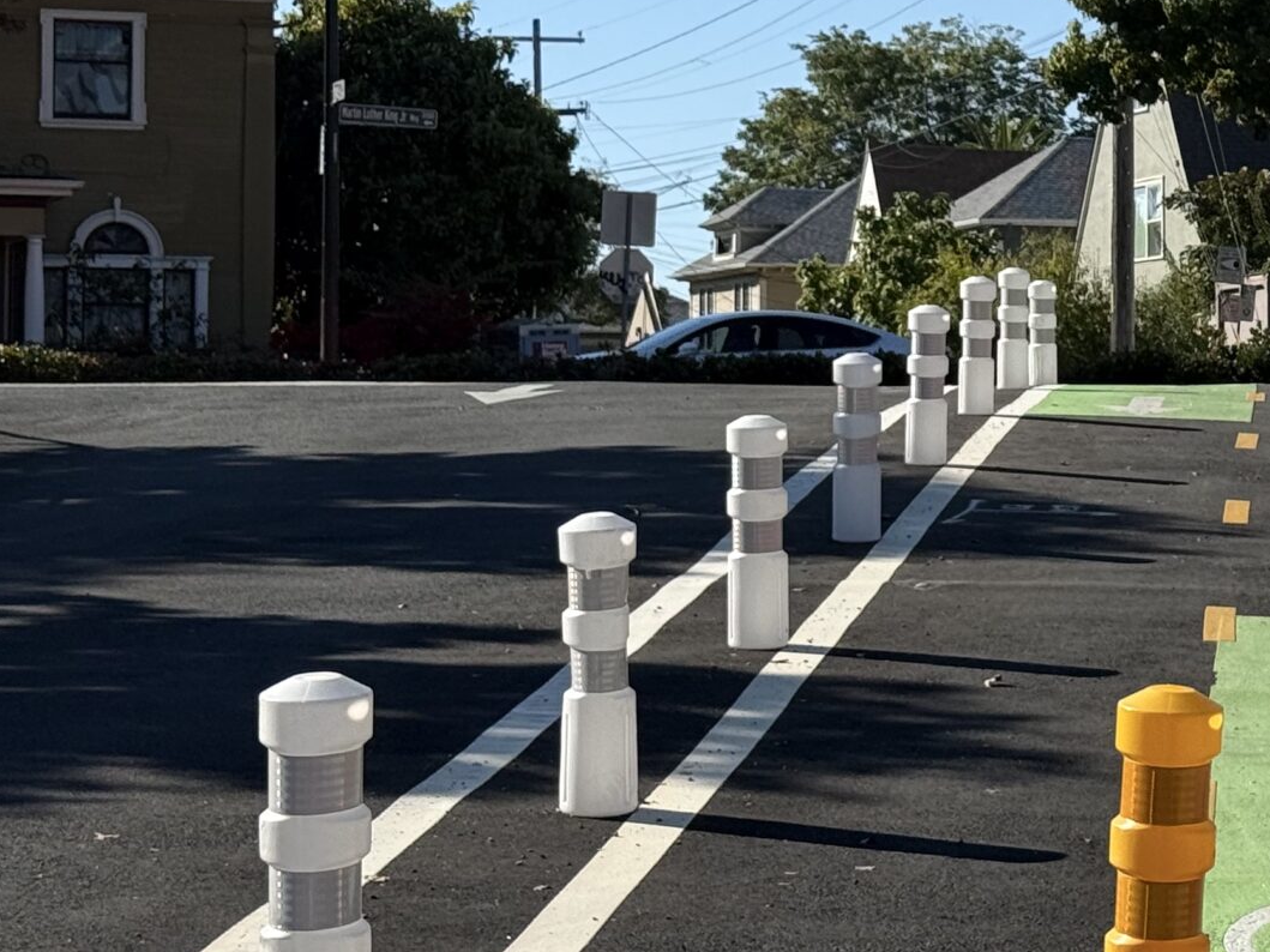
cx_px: 1298
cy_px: 233
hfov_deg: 16.6
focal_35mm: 116
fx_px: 4255
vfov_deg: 12.7
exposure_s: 1/5208
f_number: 1.78
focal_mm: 6.76
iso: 64
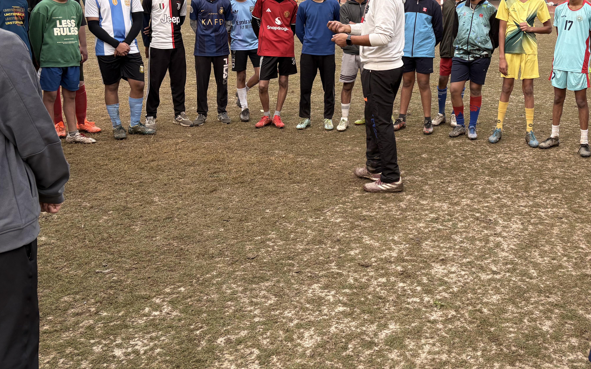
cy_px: 78
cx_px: 407
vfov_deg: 32.0
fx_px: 628
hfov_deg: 49.3
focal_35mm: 39
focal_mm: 5.96
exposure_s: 1/412
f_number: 1.6
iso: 50
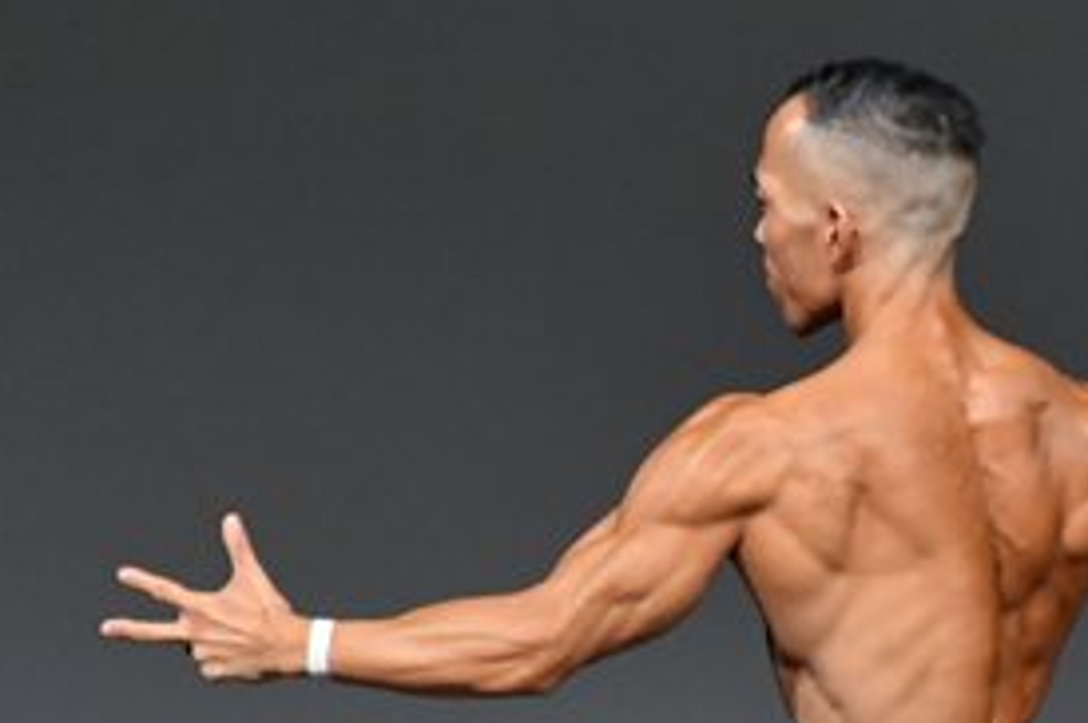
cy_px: 854
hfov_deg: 1.9
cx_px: 1003
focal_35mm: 1062
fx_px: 32057
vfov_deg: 1.3
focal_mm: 250
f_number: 5.6
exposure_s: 1/400
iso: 4000
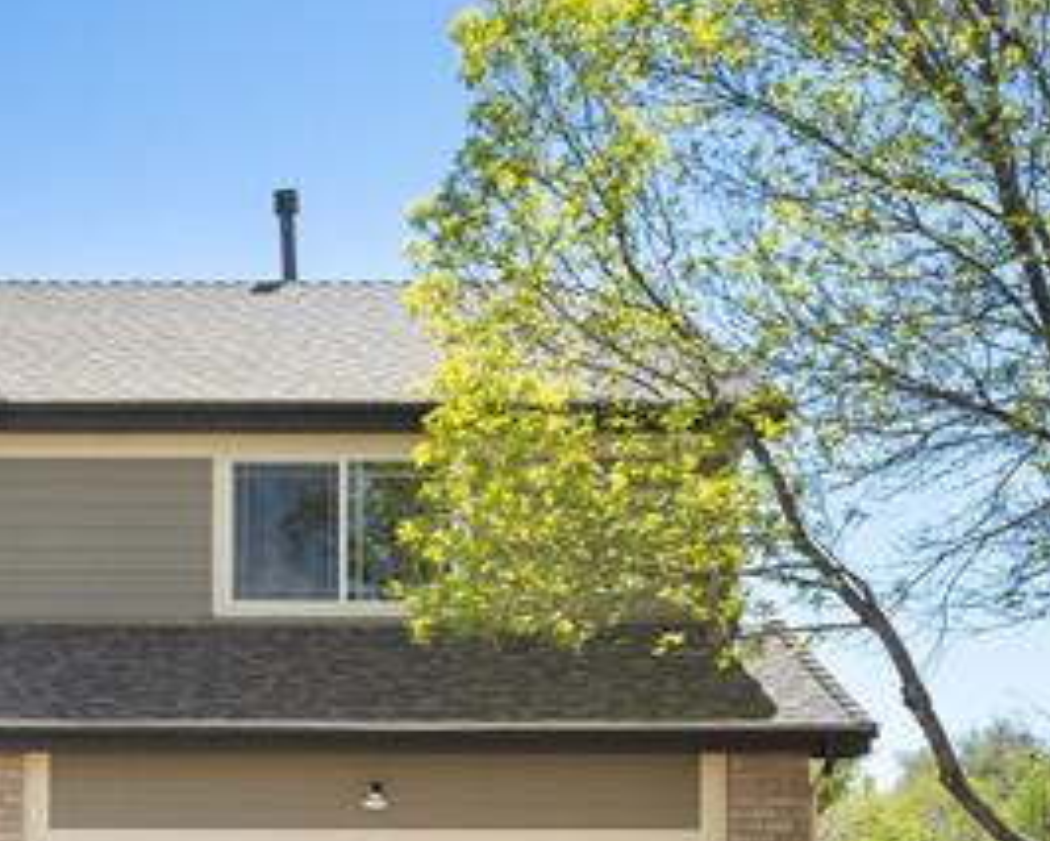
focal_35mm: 70
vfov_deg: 21.6
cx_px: 114
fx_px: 2176
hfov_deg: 26.3
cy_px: 671
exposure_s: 1/1000
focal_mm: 31
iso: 1000
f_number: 7.1
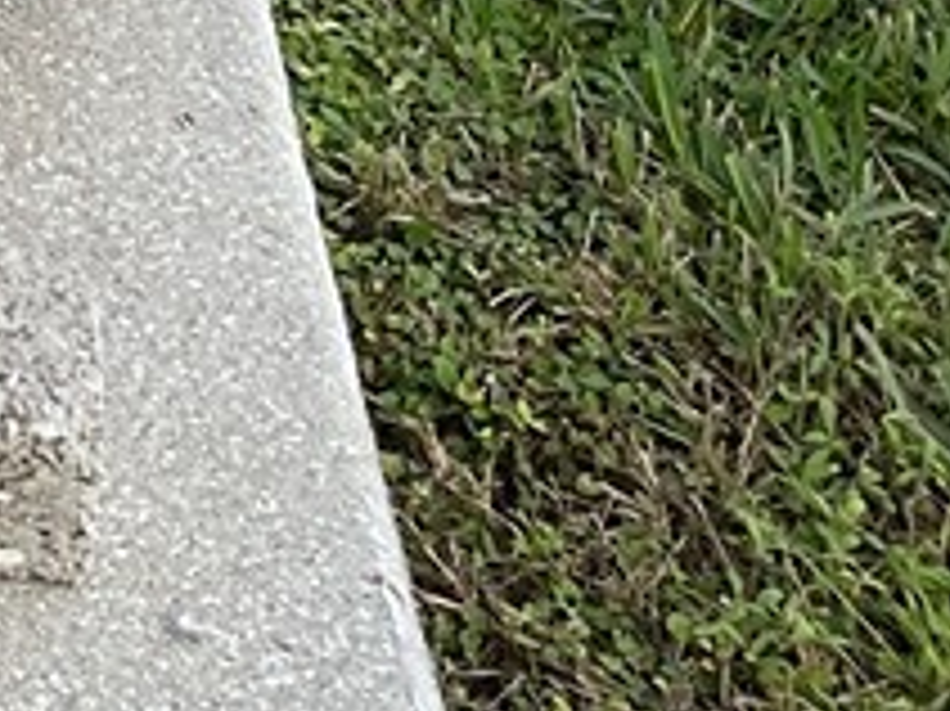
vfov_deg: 9.4
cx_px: -1274
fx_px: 3867
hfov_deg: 11.7
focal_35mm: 141
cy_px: -999
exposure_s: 1/599
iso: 16
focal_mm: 3
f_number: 1.8
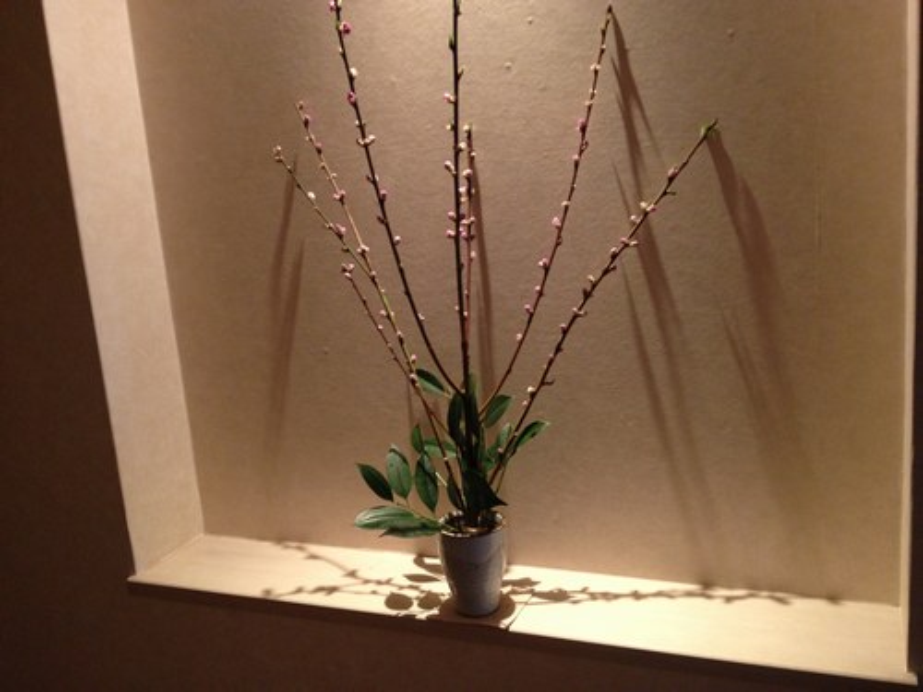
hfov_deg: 52.6
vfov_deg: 40.7
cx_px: 462
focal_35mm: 35
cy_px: 346
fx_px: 933
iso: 160
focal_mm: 4.28
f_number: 2.4
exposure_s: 1/20
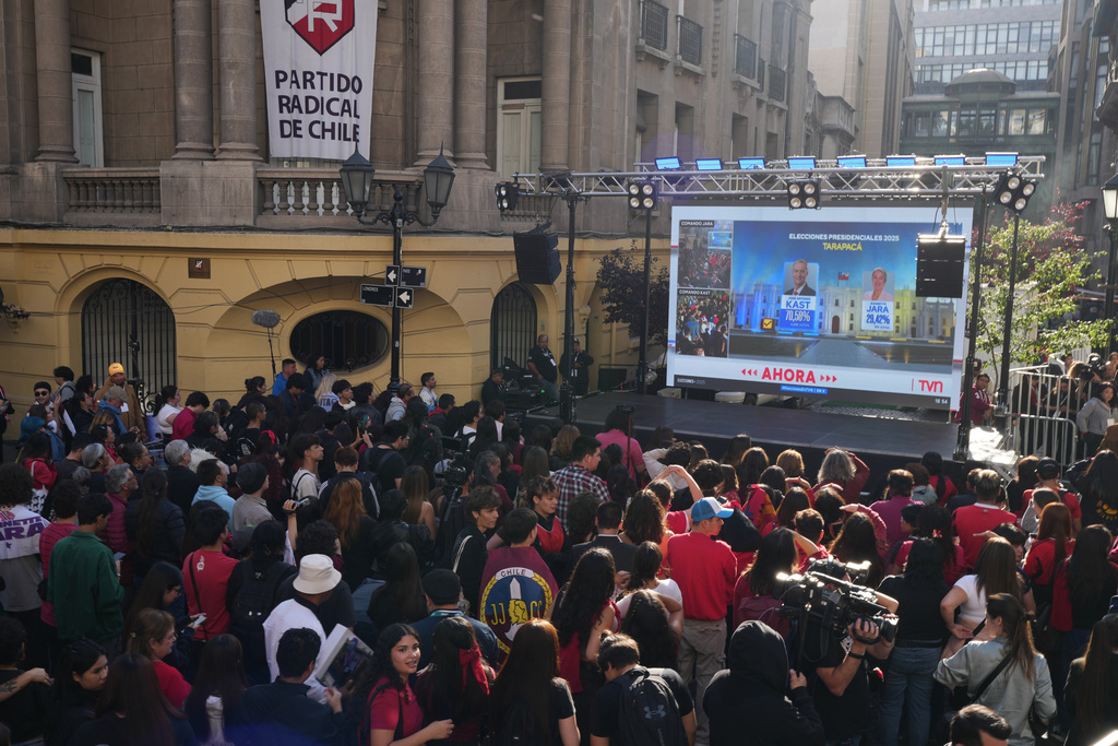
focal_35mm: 35
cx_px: 559
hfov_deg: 54.4
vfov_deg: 37.9
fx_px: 1087
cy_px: 373
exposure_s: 1/50
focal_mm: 35
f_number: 13
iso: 100
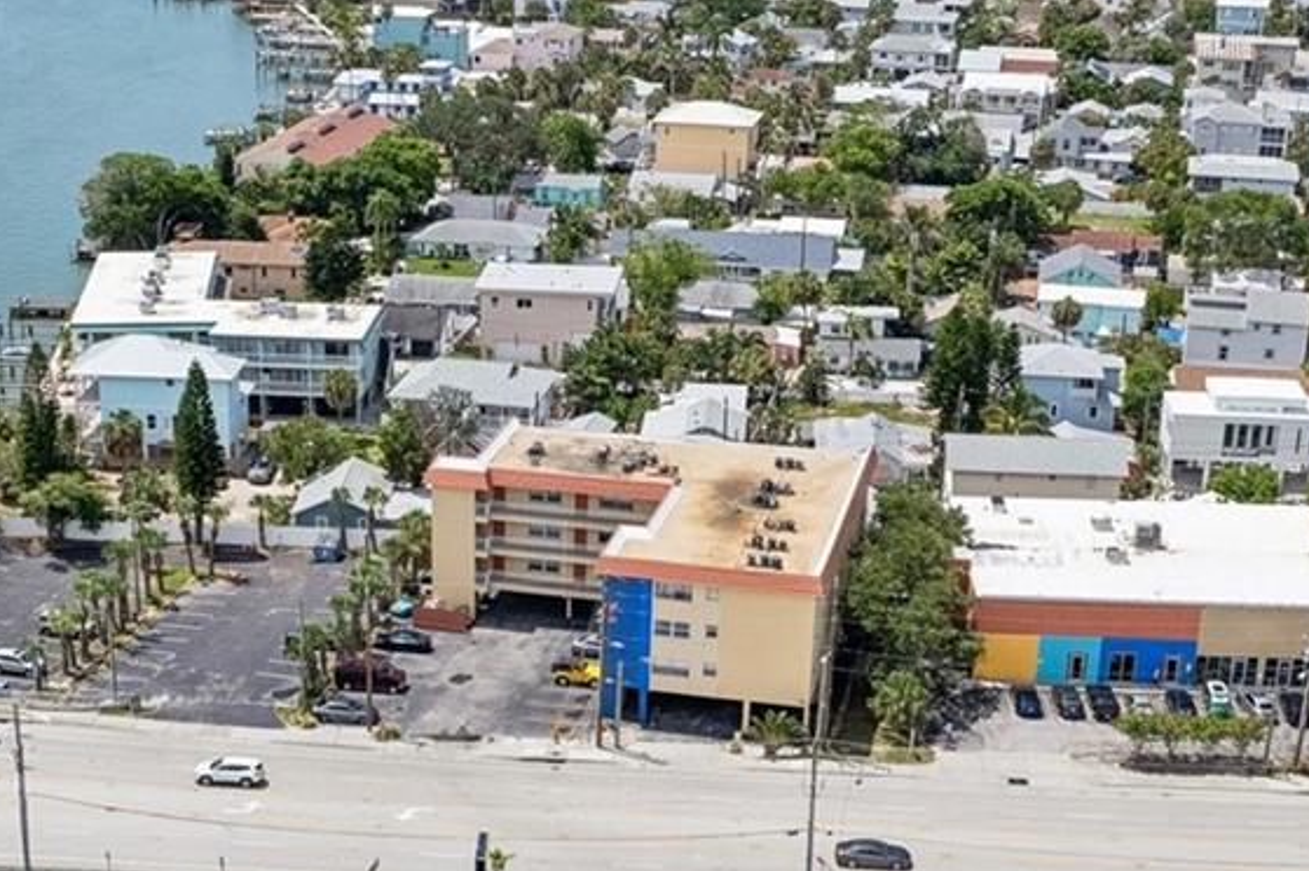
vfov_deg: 21.3
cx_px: 438
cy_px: 680
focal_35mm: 63
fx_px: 2289
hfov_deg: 31.7
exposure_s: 1/5000
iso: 160
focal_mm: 8.4
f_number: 2.8
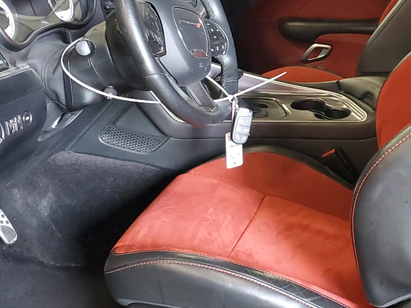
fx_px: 653
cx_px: 276
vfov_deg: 26.4
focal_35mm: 55
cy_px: 100
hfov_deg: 34.6
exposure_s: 1/60.2
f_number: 1.5
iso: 338
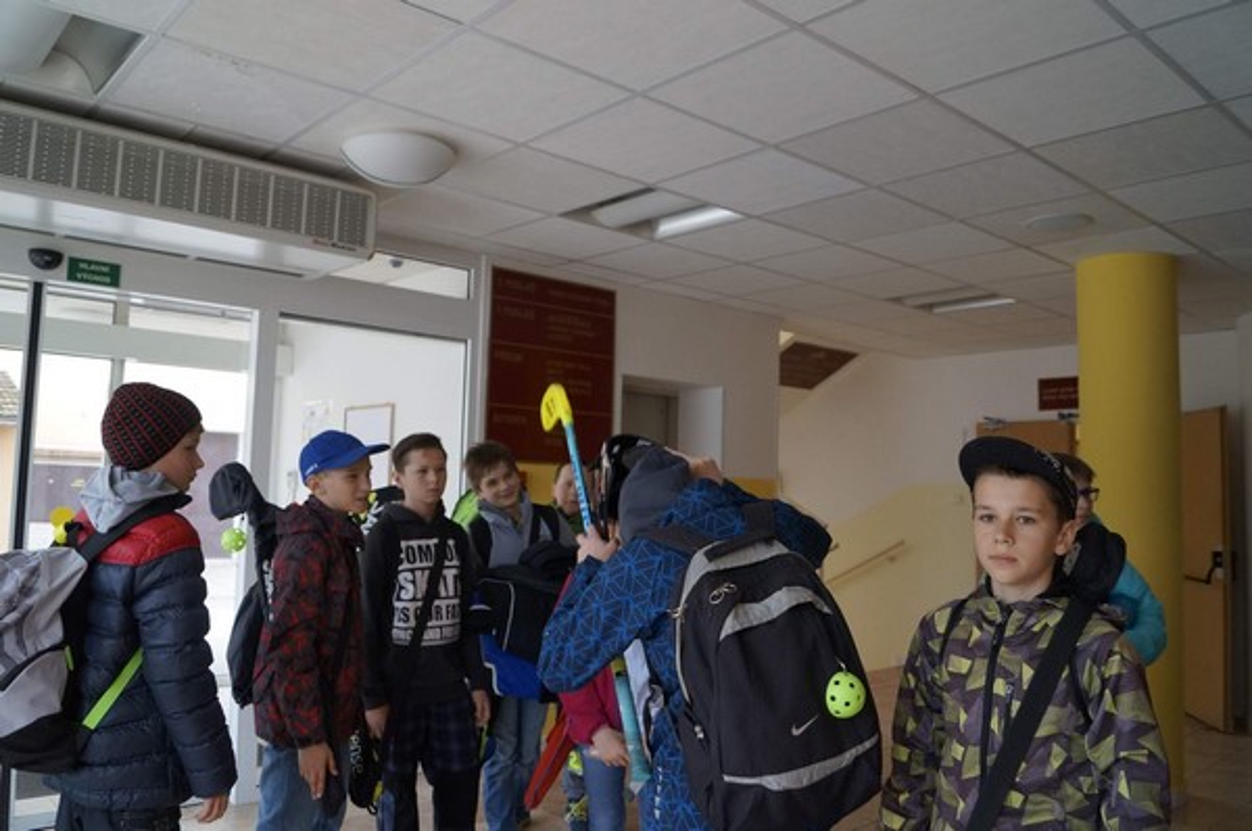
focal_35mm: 27
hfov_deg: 67.5
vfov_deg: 47.8
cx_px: 626
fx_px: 937
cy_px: 416
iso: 640
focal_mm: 18
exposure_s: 1/160
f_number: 4
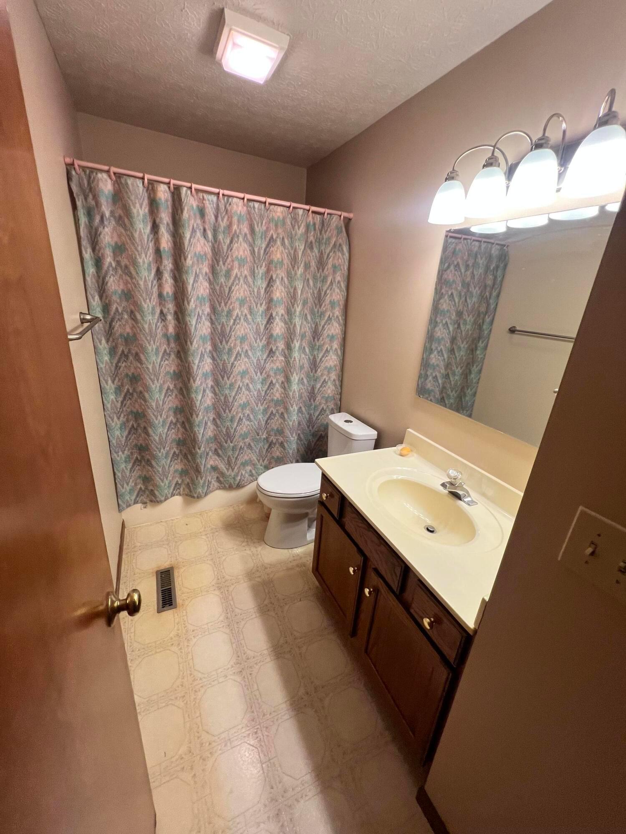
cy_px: 417
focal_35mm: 13
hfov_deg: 89.9
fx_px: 313
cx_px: 313
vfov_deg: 106.2
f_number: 1.8
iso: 125
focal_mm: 1.57
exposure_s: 1/120
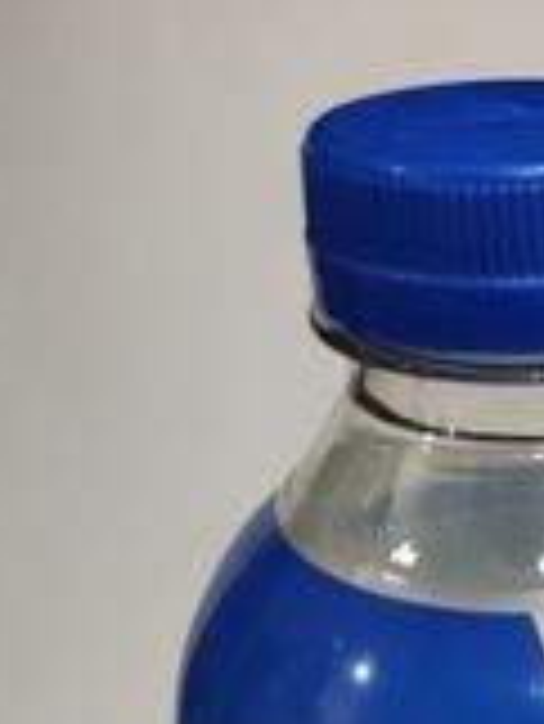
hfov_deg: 19.8
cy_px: 944
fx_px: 1444
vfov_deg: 24.5
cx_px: 692
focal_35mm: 69
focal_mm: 4.74
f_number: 1.79
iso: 421
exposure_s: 1/50
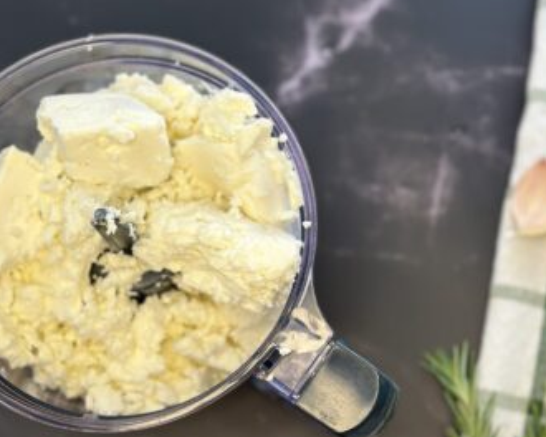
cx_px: 297
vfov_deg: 21.6
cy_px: 214
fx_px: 1147
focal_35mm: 71
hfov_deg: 26.8
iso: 80
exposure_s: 1/121
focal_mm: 6.86
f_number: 1.78
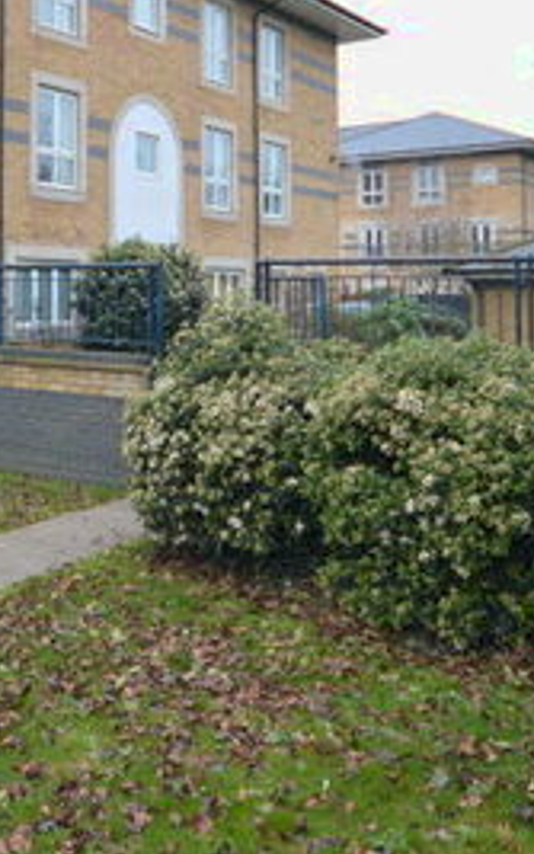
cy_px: 221
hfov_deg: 29.7
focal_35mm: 40
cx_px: -6
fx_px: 931
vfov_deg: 47.6
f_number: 5.6
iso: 400
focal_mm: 10
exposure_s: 1/125
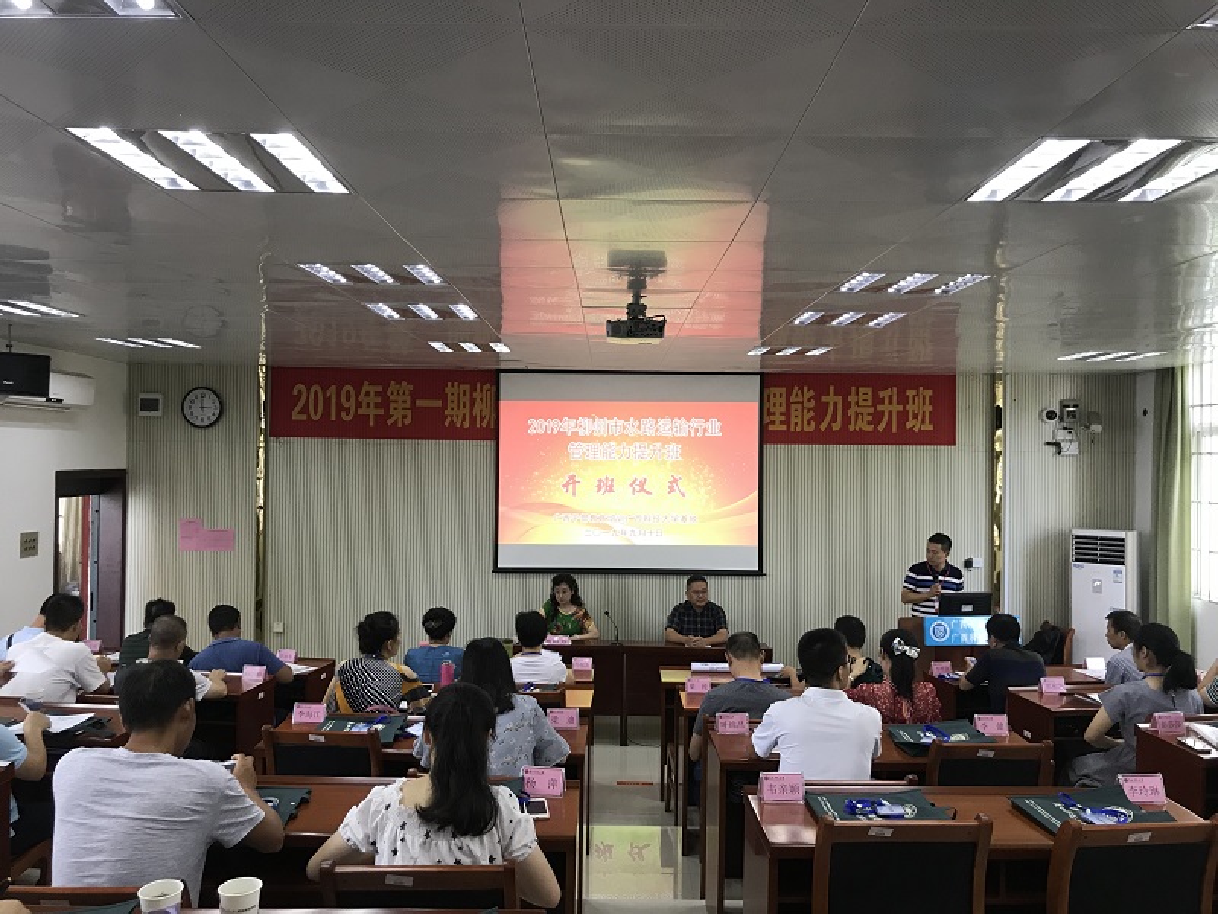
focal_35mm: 28
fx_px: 985
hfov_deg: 63.4
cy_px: 457
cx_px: 609
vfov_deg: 49.7
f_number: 1.8
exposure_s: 1/17
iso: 40
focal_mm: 3.99
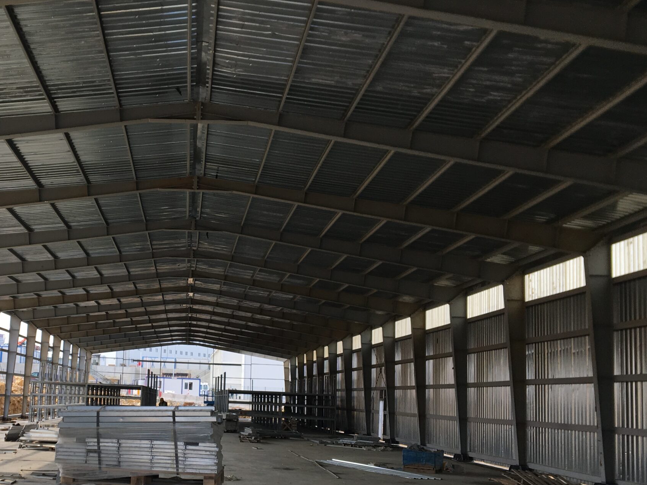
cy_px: 312
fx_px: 822
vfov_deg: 32.7
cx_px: 159
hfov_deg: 41.6
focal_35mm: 44
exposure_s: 1/351
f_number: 2.2
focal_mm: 4.15
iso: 25
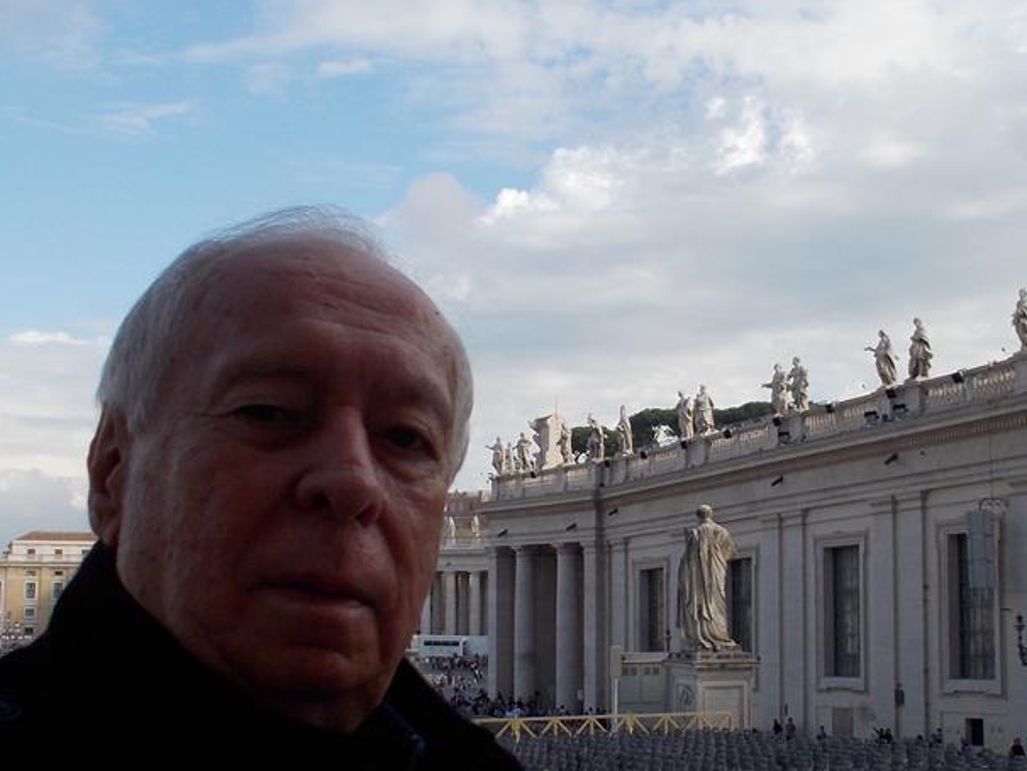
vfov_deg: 29.6
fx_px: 1454
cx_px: 607
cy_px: 459
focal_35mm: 49
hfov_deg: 38.8
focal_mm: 4.1
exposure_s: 1/640
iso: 80
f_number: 3.3
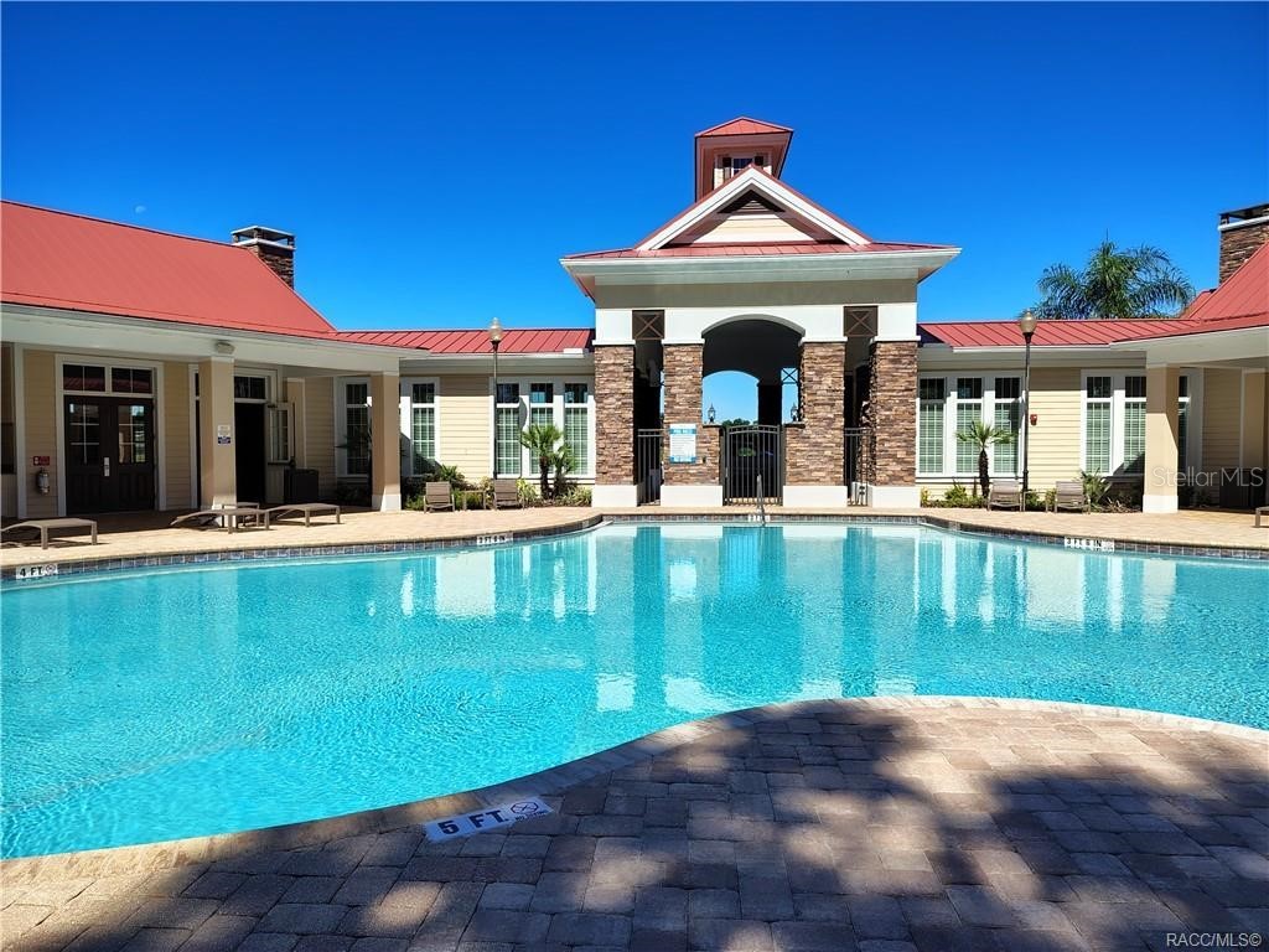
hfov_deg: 71.6
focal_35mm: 24
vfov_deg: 56.8
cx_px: 634
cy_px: 476
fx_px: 880
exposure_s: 1/2023
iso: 100
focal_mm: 5.56
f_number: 1.8
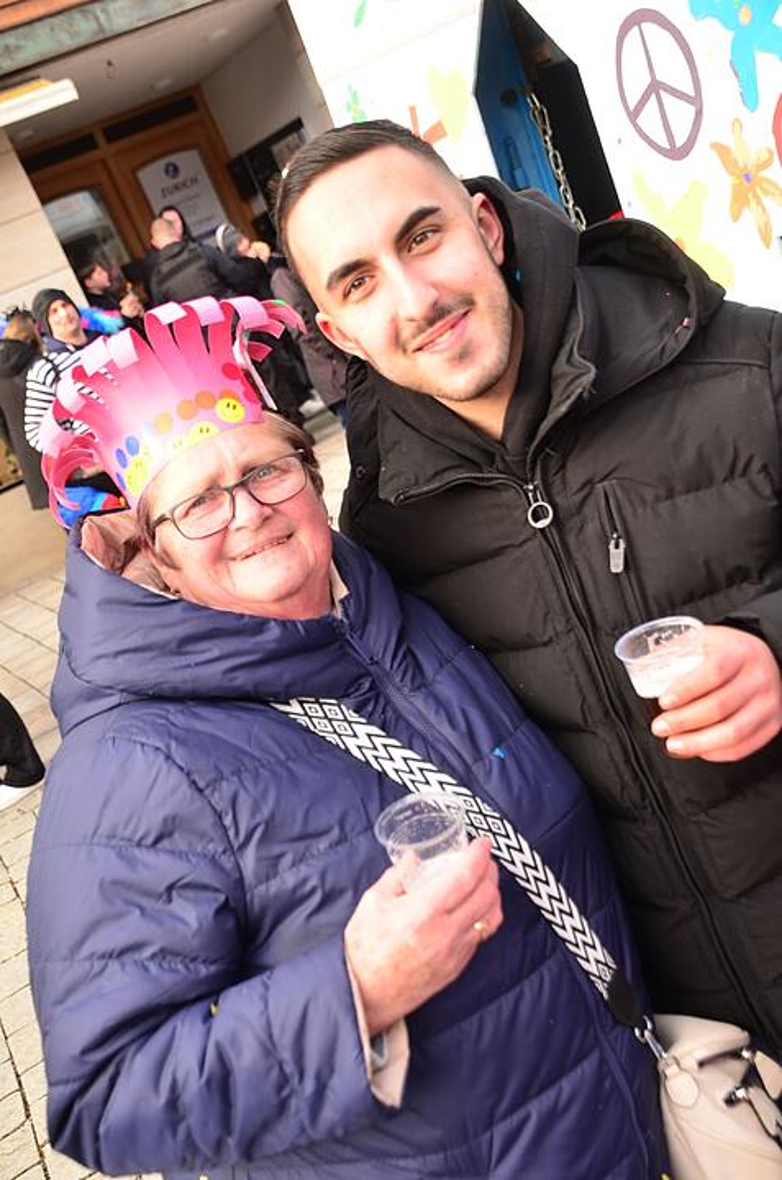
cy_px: 590
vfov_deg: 43.7
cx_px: 391
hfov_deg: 29.7
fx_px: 1473
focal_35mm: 45
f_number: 5.6
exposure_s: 1/250
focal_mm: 30
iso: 400
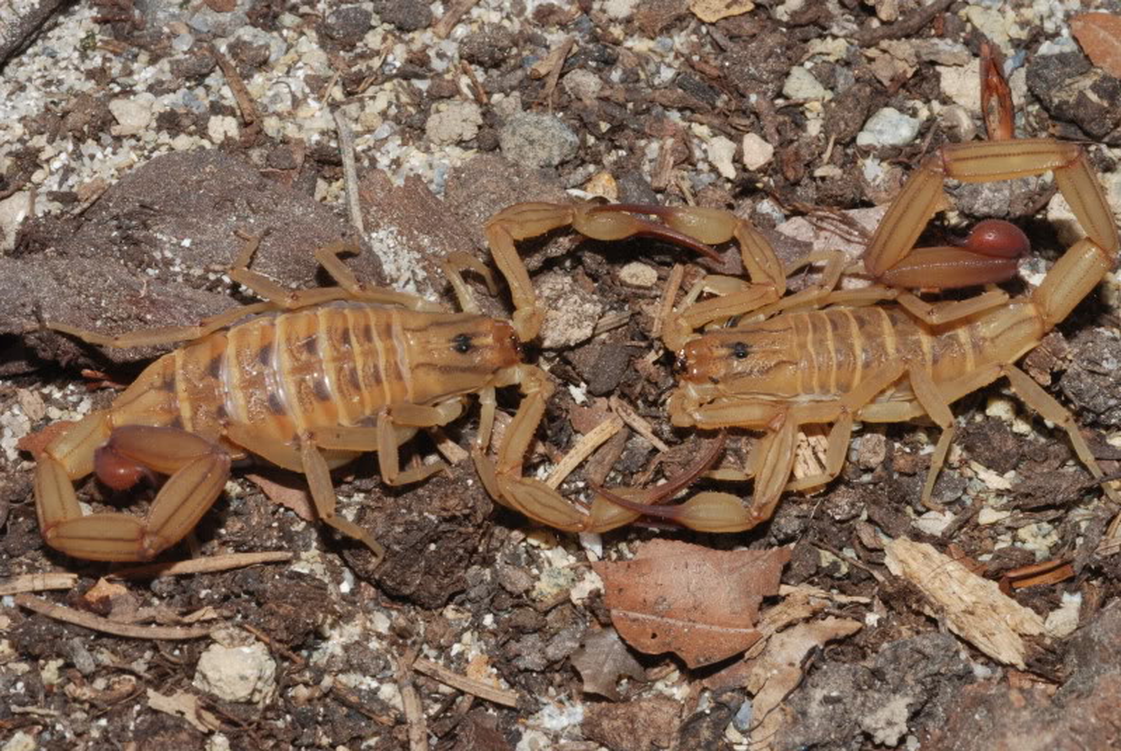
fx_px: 2806
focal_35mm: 90
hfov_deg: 22.6
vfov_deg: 15.2
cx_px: 560
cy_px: 376
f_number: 36
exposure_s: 1/60
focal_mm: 60
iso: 200
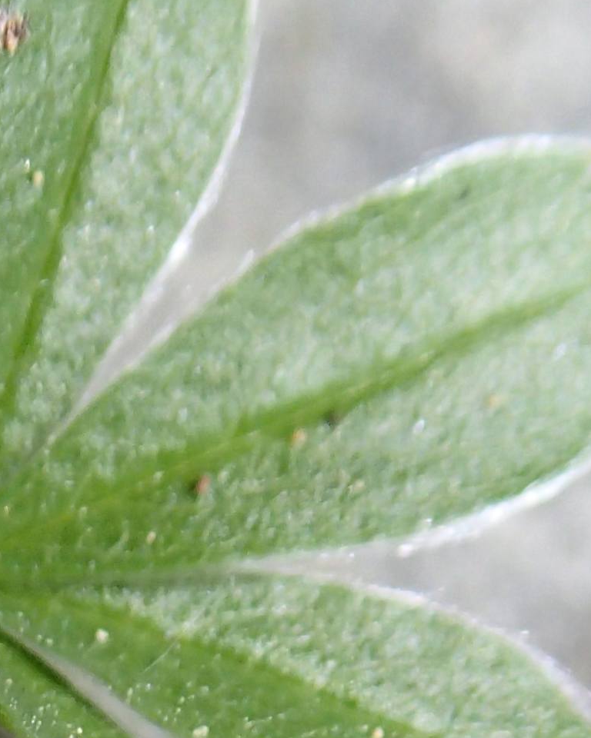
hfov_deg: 12.5
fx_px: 2646
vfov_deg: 14.5
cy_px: 1213
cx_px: -114
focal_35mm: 121
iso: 320
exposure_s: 1/125
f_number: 2.3
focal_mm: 5.5
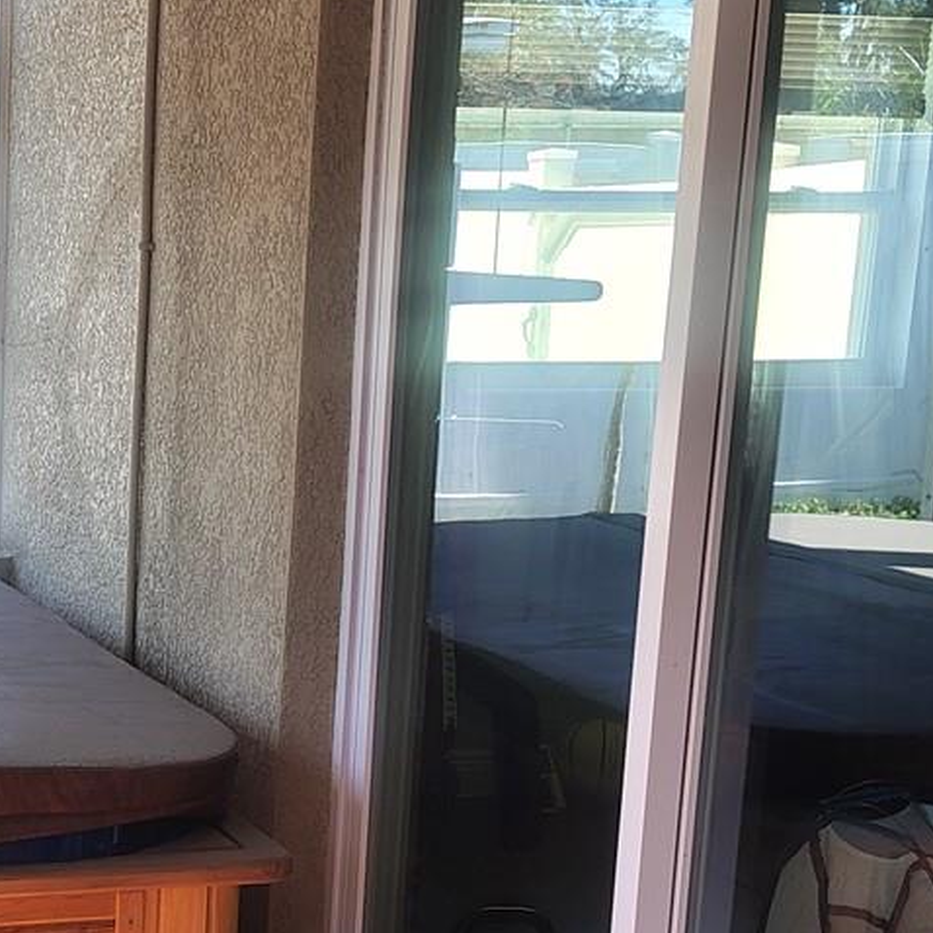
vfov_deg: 24.1
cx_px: -199
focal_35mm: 71
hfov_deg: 22.4
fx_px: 2165
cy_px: 685
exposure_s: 1/120
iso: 126
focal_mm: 5.56
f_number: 1.8
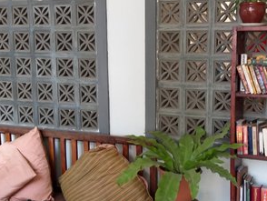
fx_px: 409
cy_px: 117
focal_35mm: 53
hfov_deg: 36.1
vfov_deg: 27.5
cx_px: 153
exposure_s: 1/50
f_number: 1.7
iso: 80
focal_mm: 3.93
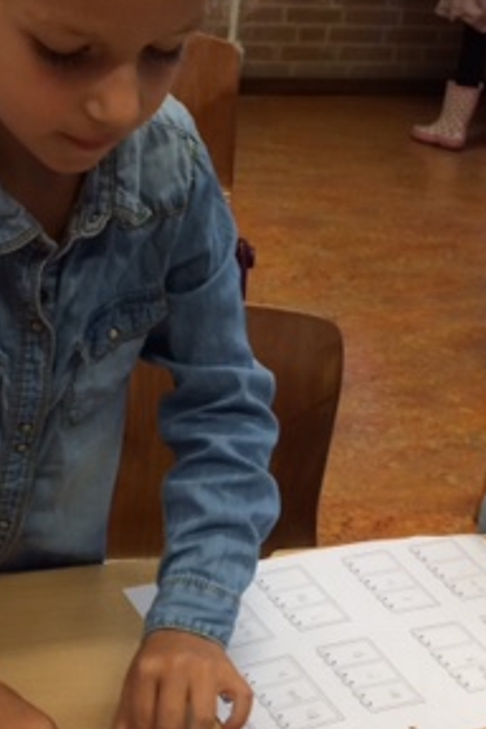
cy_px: 451
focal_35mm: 67
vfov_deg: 30.0
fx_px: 1357
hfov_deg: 20.3
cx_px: 177
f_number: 2.2
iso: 40
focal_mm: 4.15
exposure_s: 1/33
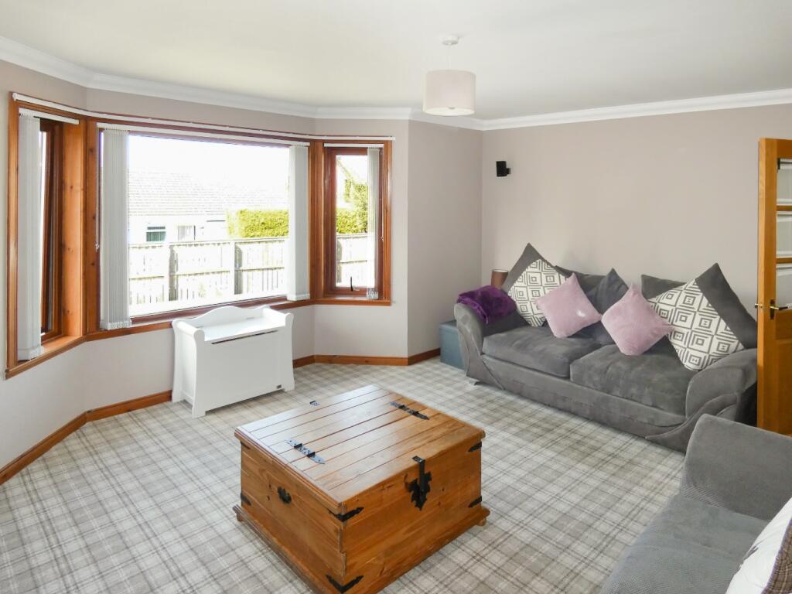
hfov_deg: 81.7
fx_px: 458
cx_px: 396
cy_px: 297
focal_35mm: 20
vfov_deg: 66.0
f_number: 2.8
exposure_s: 1/80
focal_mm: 3.6
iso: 80
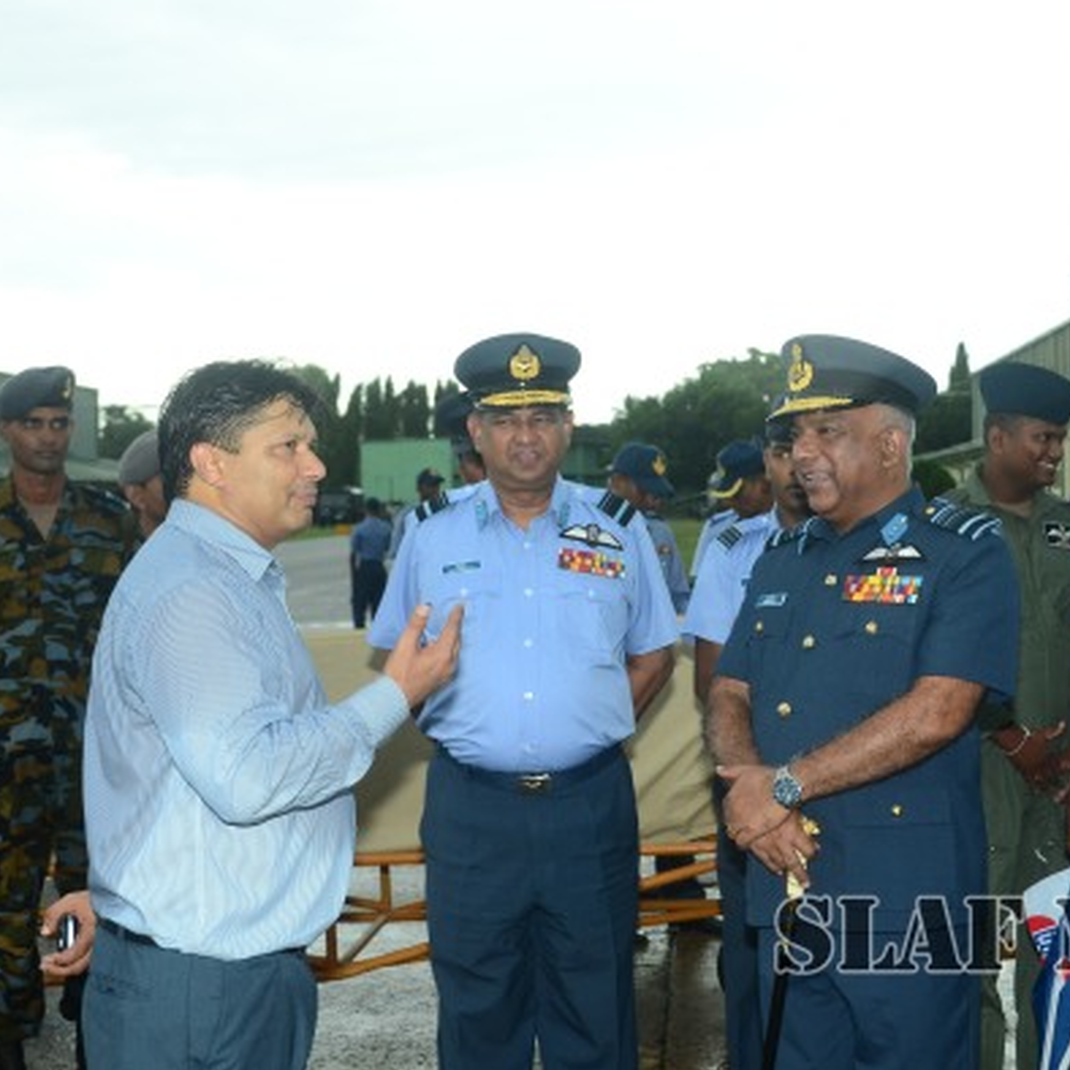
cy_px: 536
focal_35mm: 62
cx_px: 665
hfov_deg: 27.6
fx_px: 2168
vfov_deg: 27.7
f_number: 5.6
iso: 200
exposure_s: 1/200
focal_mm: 32
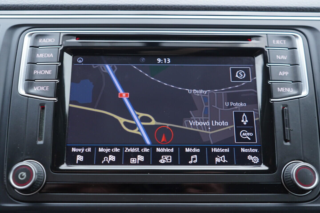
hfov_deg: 53.1
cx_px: 160
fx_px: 320
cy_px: 106
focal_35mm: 36
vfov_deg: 36.9
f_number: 2.8
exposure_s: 1/40
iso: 320
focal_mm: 24
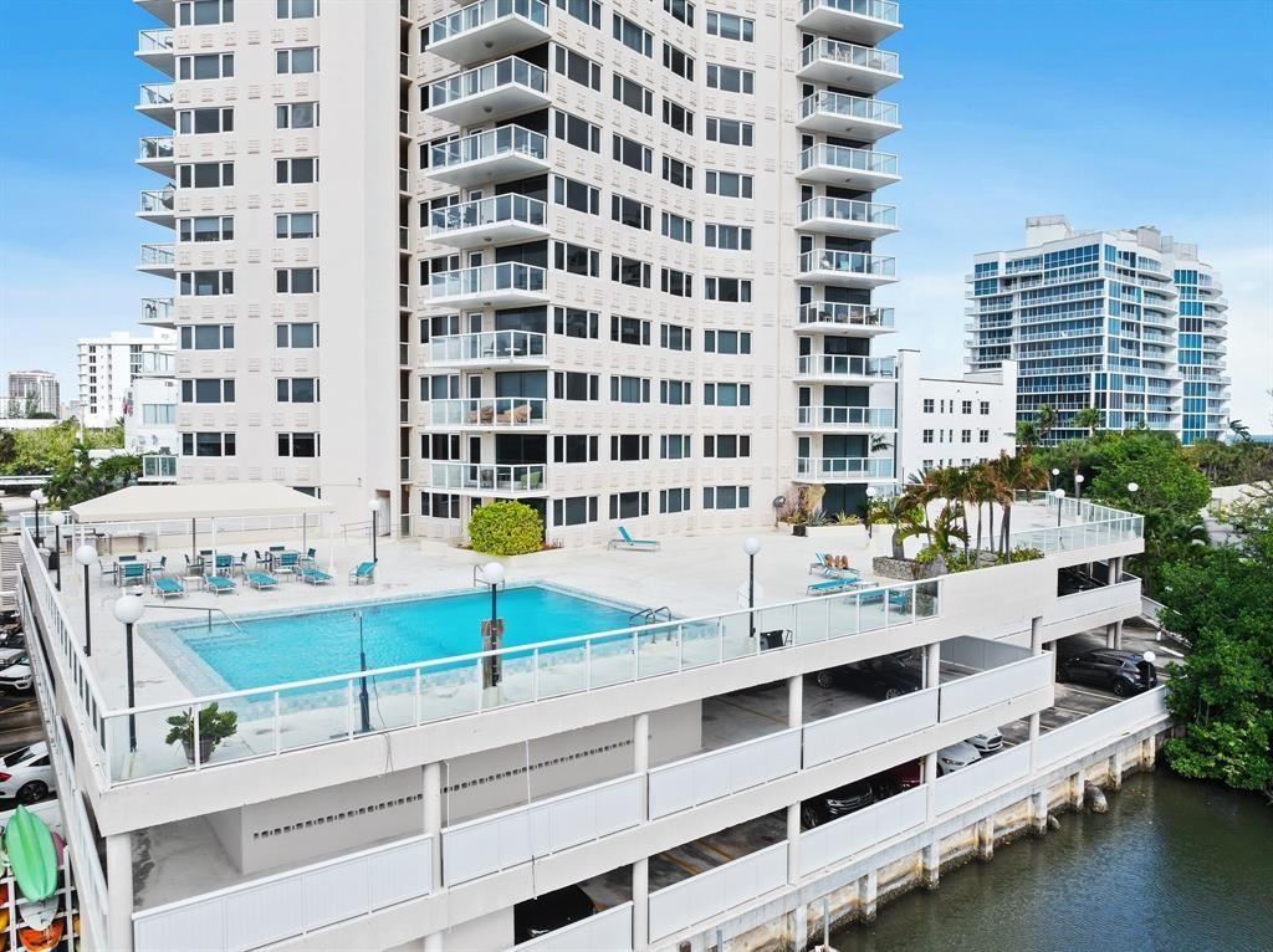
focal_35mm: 24
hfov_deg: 71.6
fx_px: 882
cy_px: 476
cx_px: 636
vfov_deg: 56.7
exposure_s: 1/1000
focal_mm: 12.29
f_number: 2.8
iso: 100
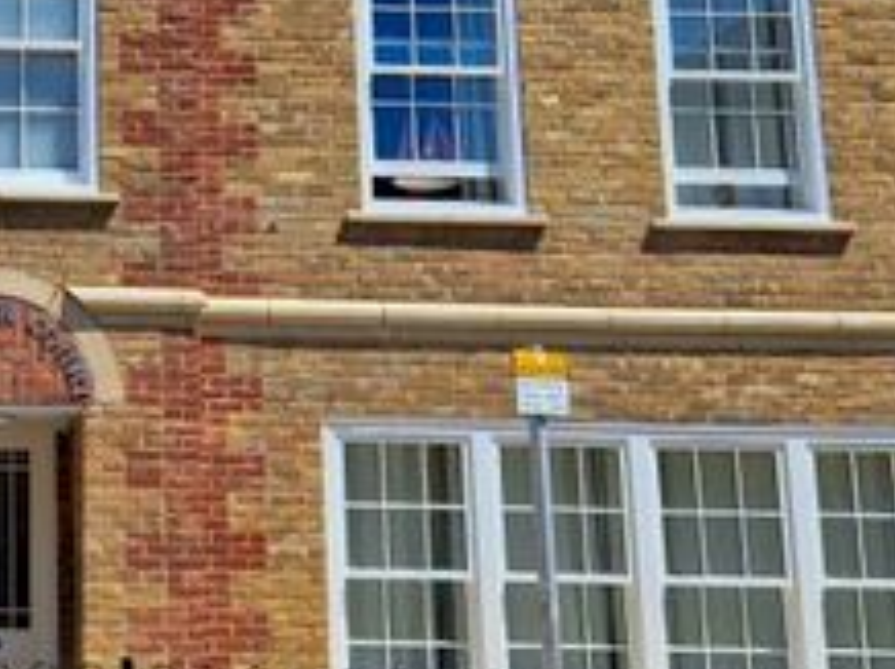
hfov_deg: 24.8
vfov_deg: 19.6
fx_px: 1911
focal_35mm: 74
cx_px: -57
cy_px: 105
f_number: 1.8
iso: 50
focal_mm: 5.4
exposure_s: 1/1696
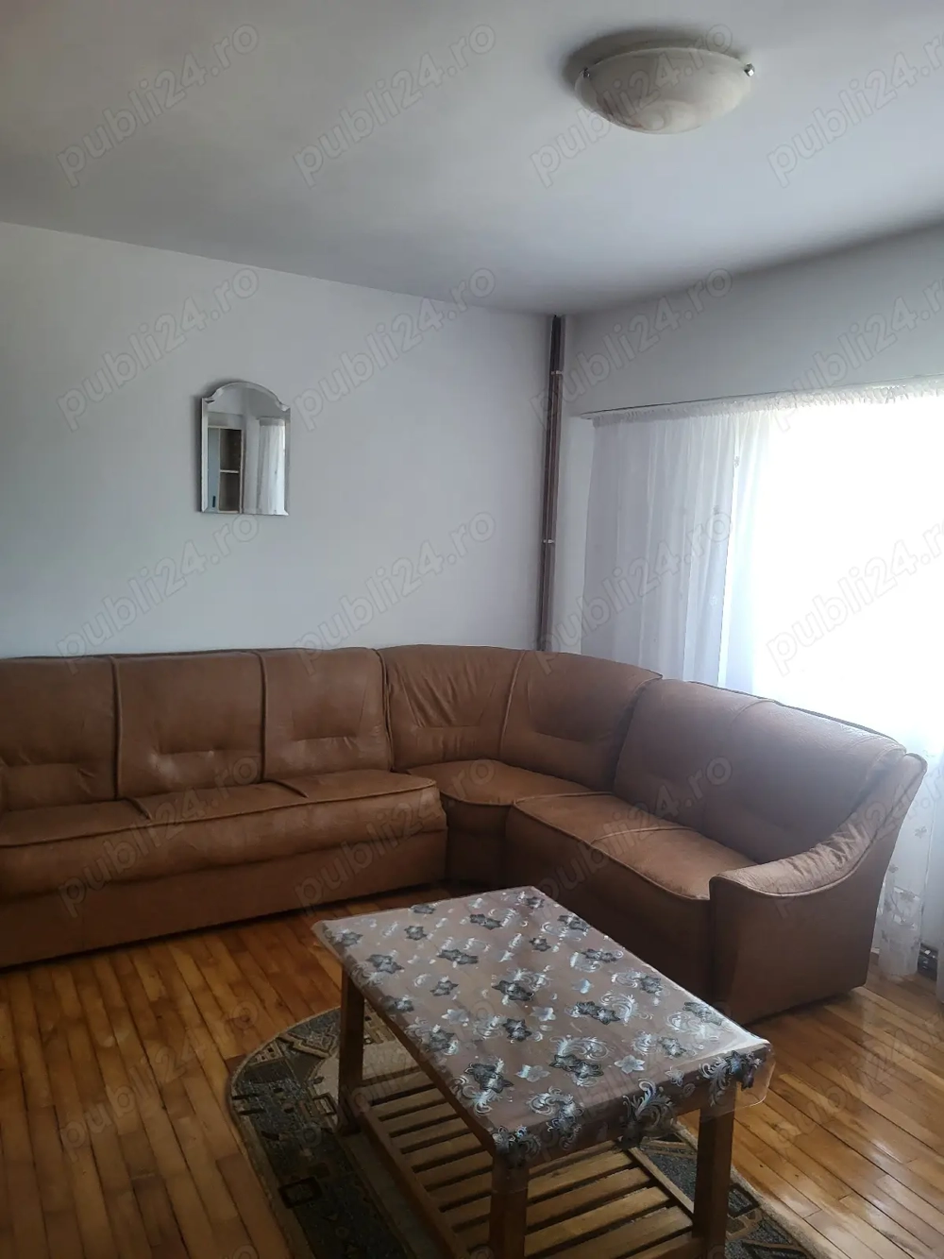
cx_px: 472
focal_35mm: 26
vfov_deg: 67.3
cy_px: 630
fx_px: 945
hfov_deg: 53.1
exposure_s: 1/101
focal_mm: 5.4
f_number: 1.8
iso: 200
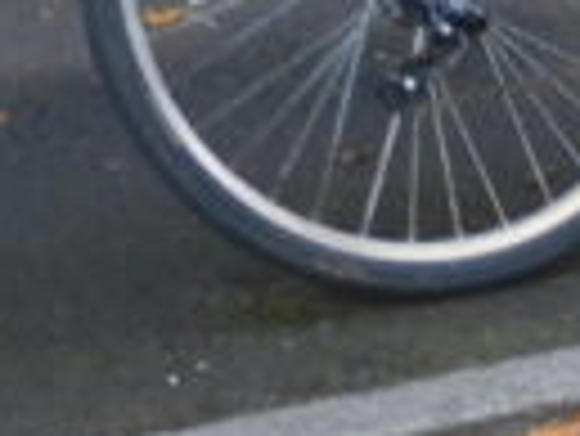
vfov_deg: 4.1
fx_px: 5987
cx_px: 1565
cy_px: -800
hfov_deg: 5.3
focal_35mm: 357
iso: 125
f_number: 4
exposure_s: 1/60
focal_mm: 8.1
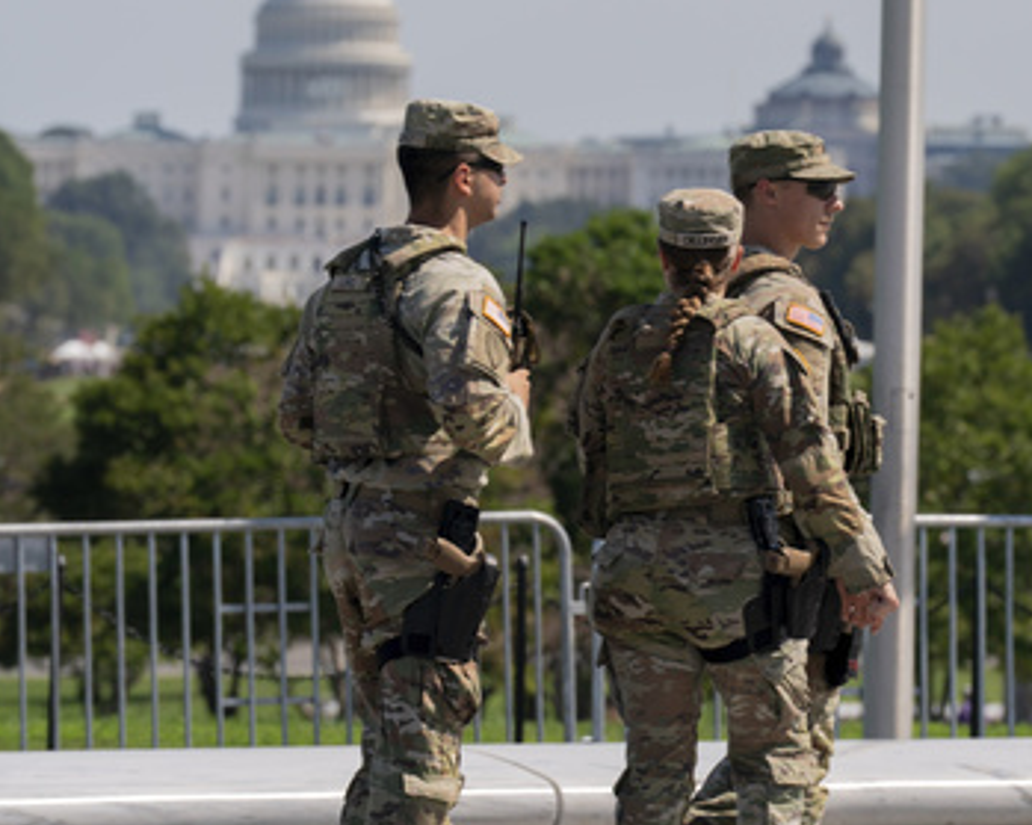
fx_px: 8397
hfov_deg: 7.0
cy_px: 336
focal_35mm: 275
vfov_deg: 5.6
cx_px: 730
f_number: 8
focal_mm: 200
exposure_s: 1/800
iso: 80
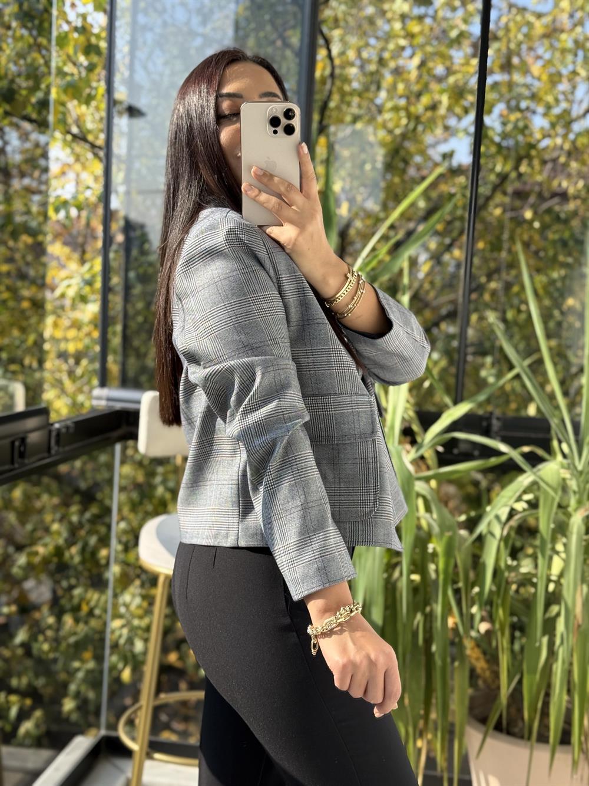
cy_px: 393
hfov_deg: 30.3
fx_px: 1089
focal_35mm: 48
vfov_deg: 39.7
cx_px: 294
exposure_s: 1/802
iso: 80
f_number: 1.78
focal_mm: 6.76
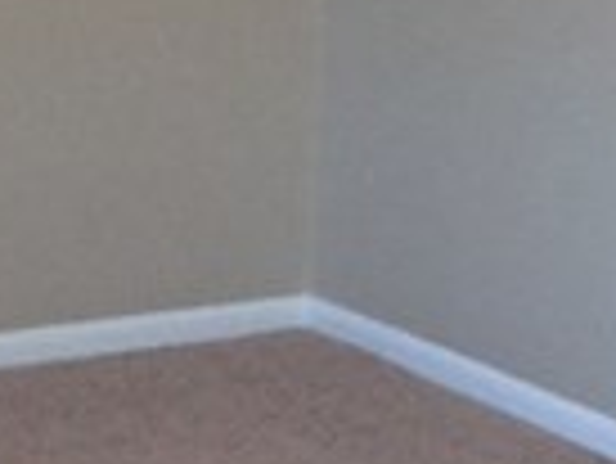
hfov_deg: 9.1
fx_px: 3865
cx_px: 157
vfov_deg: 6.9
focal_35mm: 217
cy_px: 311
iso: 160
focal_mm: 4.15
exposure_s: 1/30
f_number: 2.2
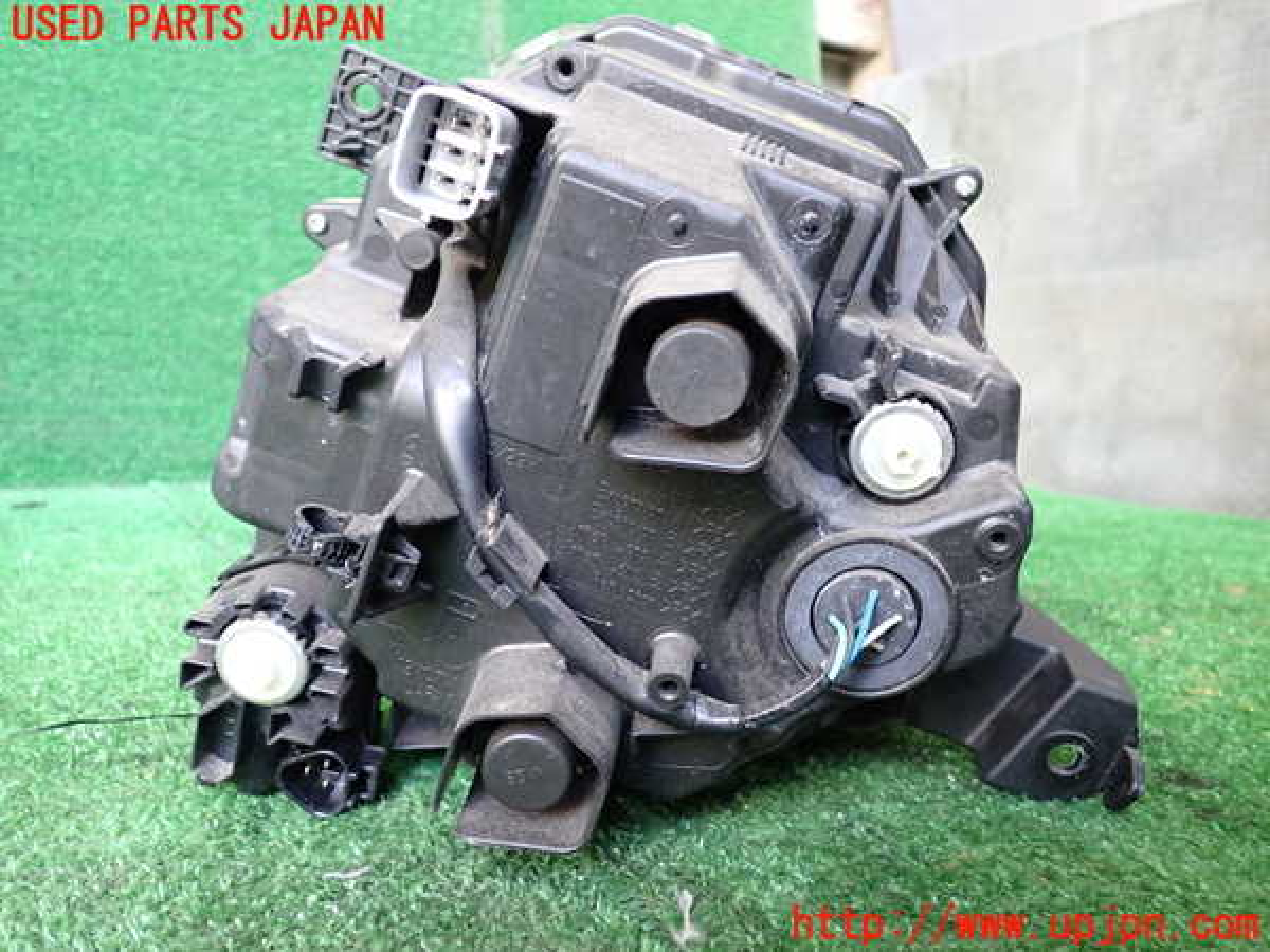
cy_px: 476
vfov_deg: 46.8
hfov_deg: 60.0
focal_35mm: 30
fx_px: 1101
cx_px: 635
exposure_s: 1/40
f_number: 2.3
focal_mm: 5.4
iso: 400
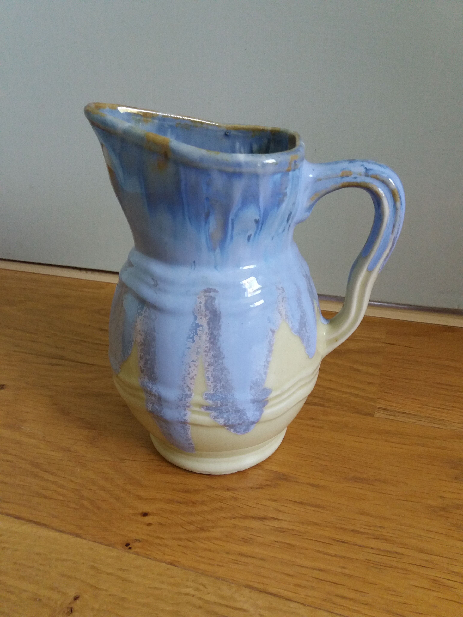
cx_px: 232
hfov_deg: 49.7
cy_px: 308
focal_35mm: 28
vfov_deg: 63.4
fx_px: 499
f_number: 1.9
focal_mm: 3.7
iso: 160
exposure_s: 1/20
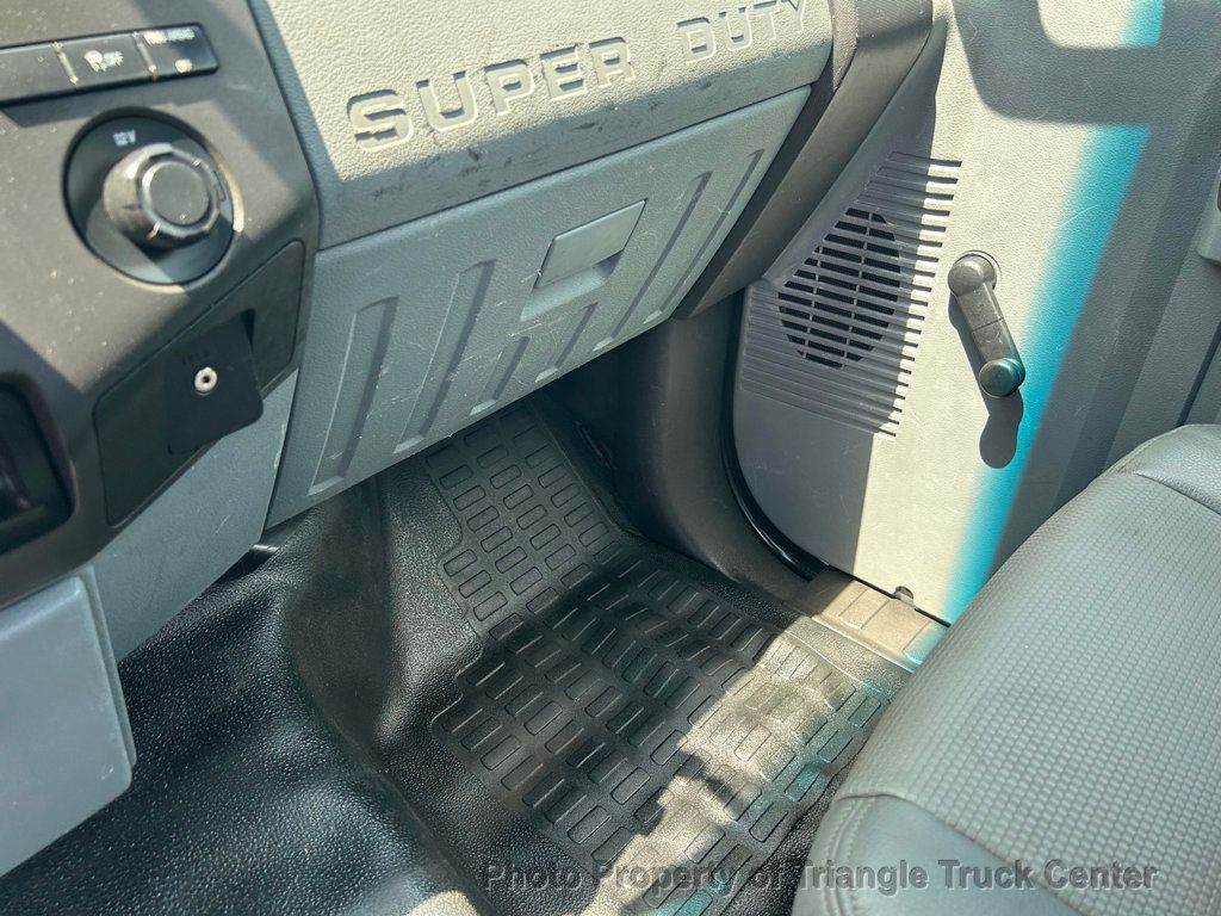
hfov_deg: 67.3
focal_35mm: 26
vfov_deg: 53.1
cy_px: 458
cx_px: 610
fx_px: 917
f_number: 1.5
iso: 50
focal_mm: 5.7
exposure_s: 1/171
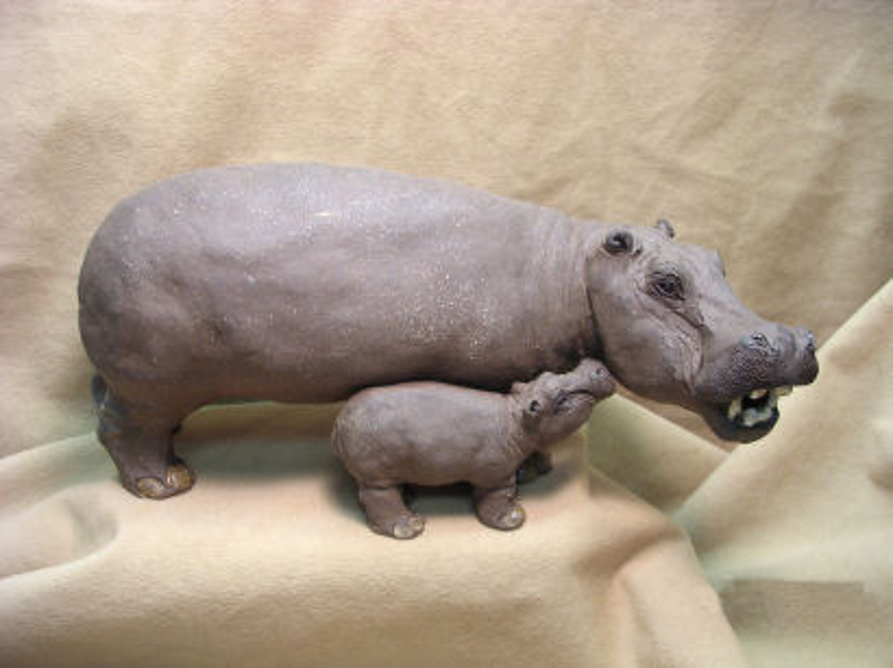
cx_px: 446
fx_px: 980
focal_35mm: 38
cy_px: 334
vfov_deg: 37.7
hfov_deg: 49.0
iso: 100
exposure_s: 1/32.1
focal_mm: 5.8
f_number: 2.8
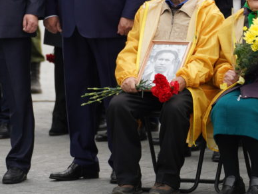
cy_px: 8
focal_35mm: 320
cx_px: 144
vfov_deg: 4.6
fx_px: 2385
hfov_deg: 6.2
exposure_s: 1/160
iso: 125
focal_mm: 126
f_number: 2.8
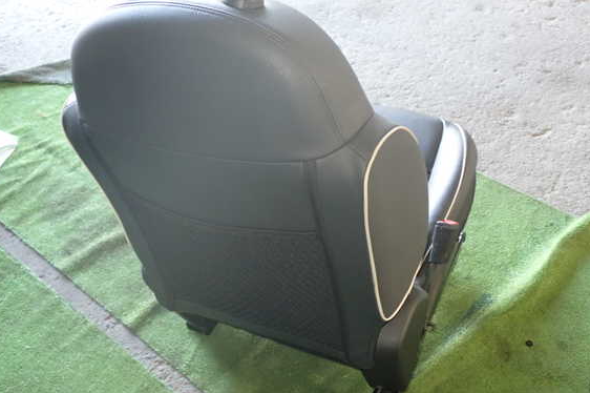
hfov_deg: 48.5
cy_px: 202
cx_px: 287
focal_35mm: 40
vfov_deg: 33.4
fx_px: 655
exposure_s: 1/40
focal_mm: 6.37
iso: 320
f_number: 2.5
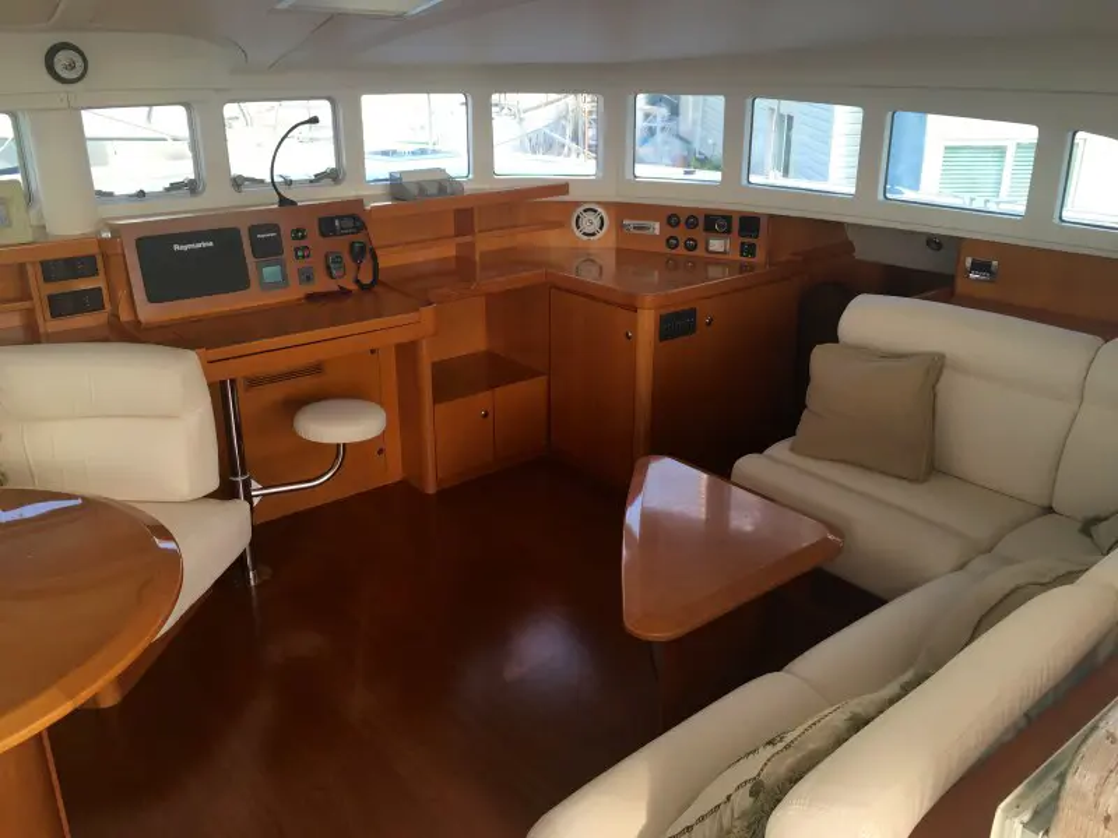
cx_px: 559
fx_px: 937
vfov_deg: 48.2
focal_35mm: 29
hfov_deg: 61.7
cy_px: 419
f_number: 2.2
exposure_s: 1/120
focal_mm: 4.15
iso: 32
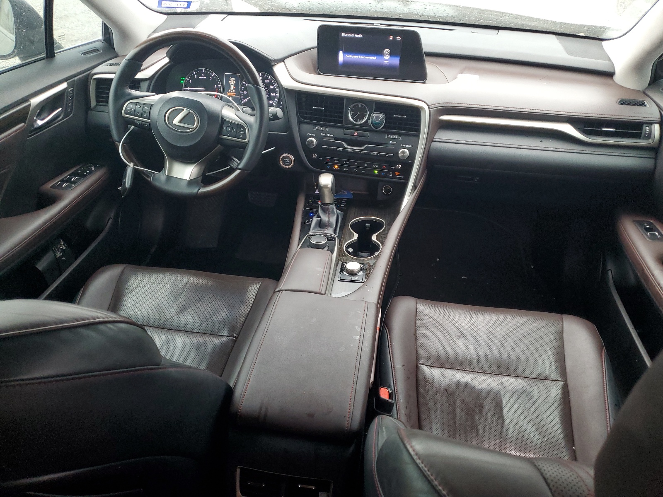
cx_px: 332
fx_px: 498
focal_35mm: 26
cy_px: 248
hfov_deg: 67.3
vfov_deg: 53.1
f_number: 1.5
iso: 153
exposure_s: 1/50
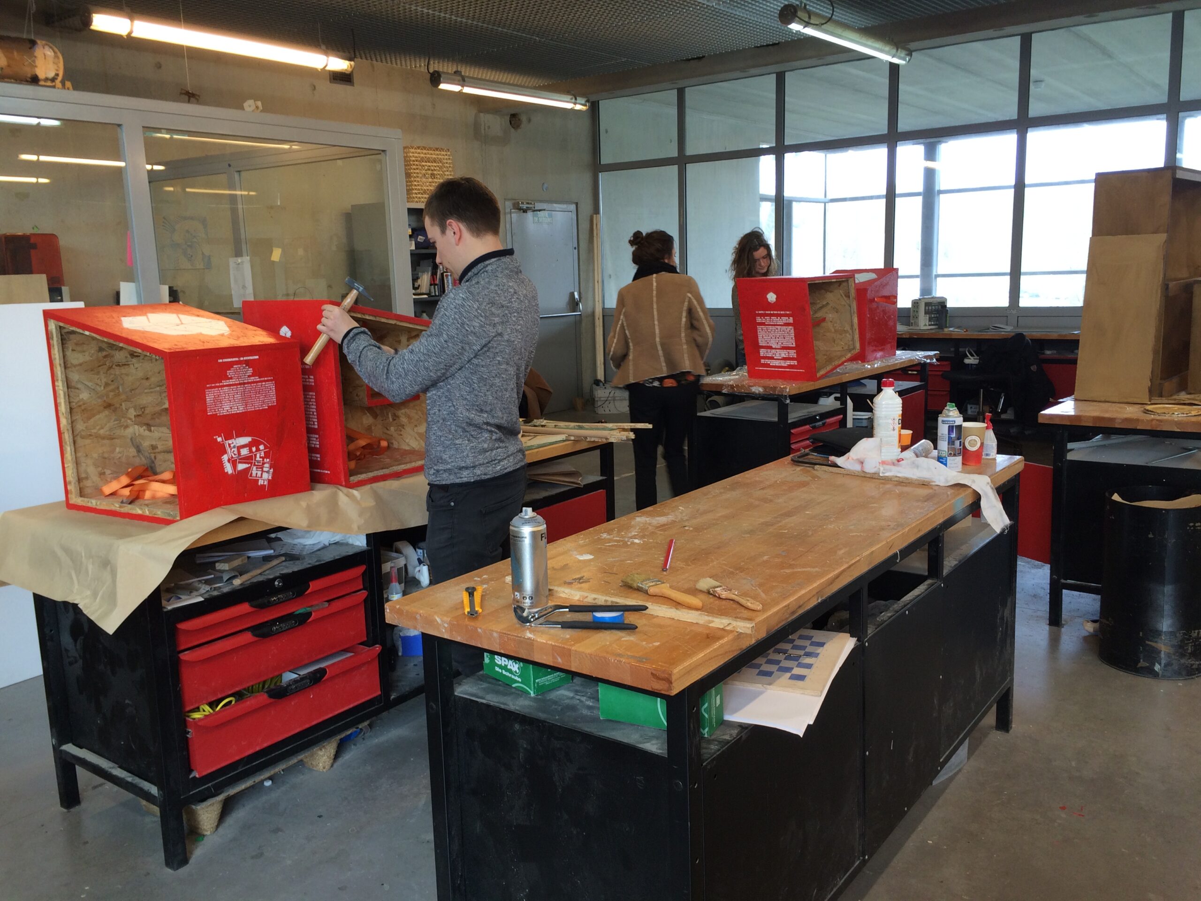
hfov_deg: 61.7
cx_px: 600
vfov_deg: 48.2
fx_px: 1006
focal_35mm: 29
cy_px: 450
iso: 40
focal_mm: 4.15
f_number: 2.2
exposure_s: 1/33
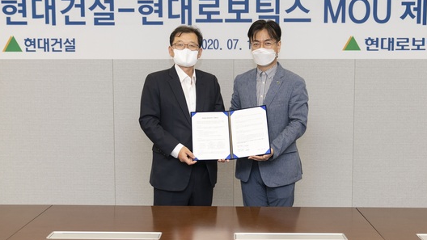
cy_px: 125
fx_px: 532
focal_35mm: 47
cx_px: 229
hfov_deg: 43.7
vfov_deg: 25.4
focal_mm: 37
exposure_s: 1/50
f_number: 2.8
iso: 320
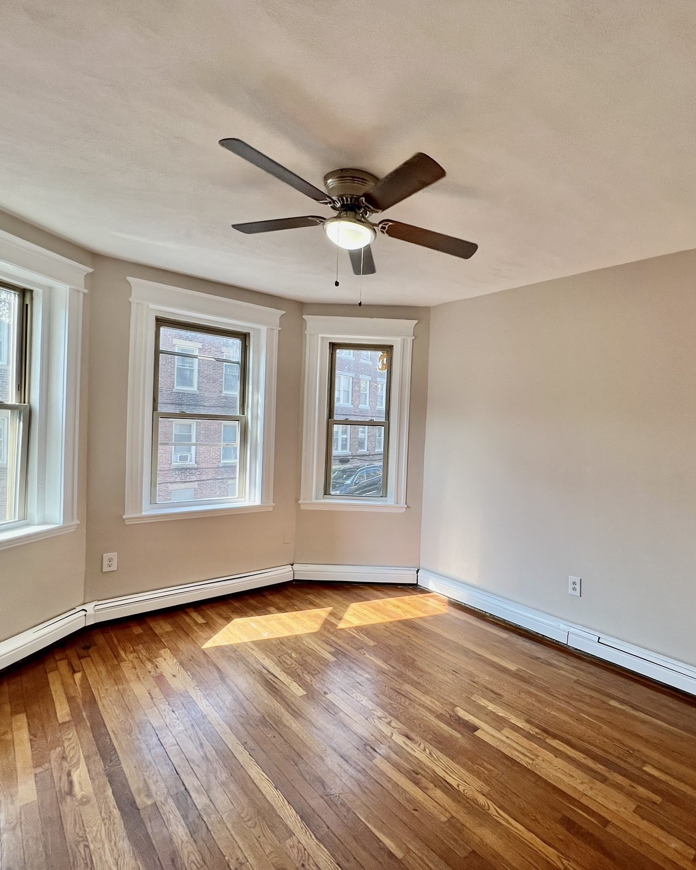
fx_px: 438
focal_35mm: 17
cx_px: 427
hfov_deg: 75.9
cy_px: 434
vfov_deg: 89.6
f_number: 1.8
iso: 40
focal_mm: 1.57
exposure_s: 1/120
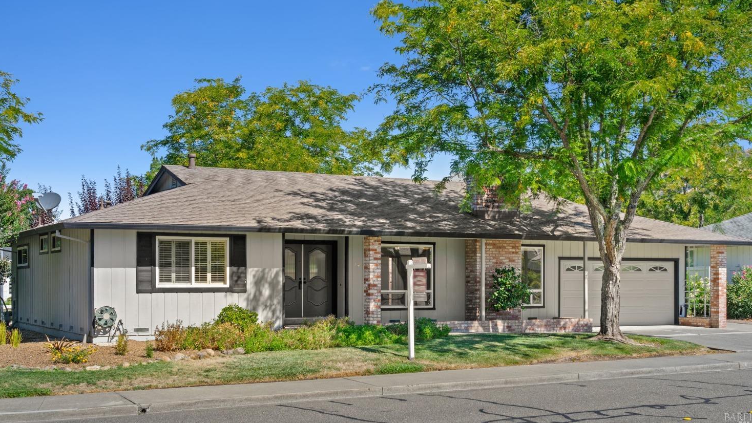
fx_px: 917
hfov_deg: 44.6
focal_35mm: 46
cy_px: 179
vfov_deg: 25.9
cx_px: 382
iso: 100
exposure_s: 1/50
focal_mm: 43
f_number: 8
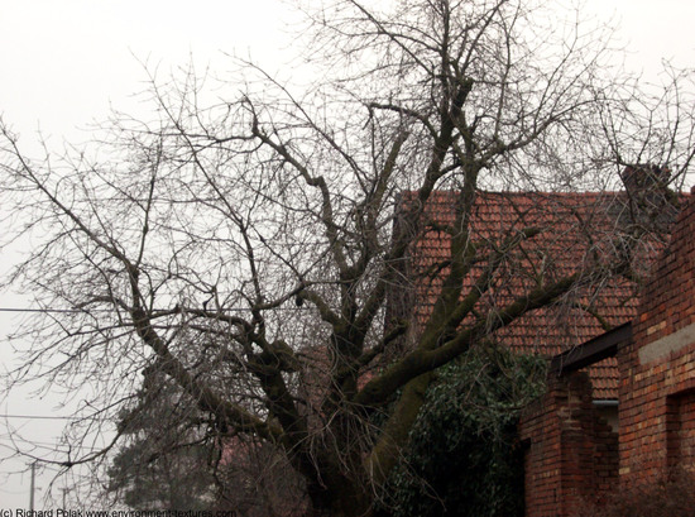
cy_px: 258
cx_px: 348
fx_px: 2242
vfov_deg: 13.2
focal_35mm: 112
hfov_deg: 17.6
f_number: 4.8
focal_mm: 22.8
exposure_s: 1/80
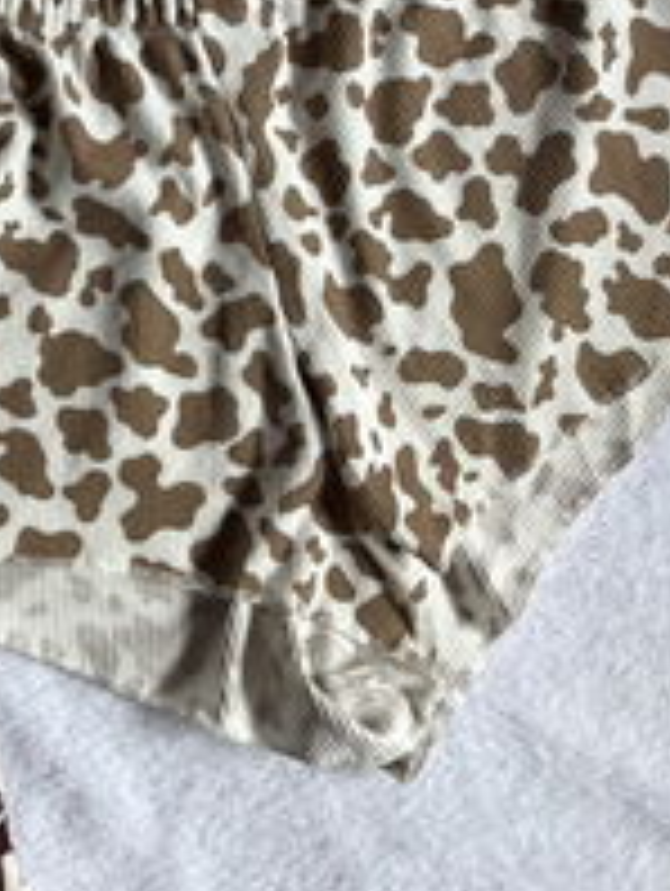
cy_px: -142
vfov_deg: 25.3
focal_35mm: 70
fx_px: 1803
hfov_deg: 20.1
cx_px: -72
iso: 32
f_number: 1.6
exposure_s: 1/130
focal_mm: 5.1
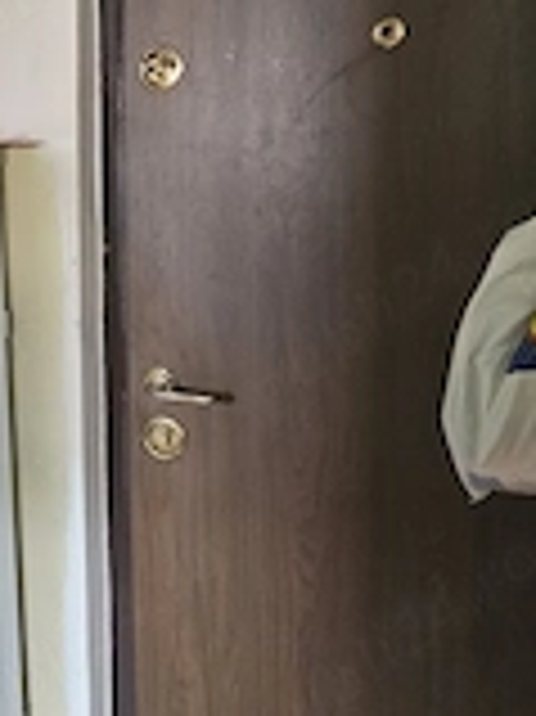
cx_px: -81
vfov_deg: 33.2
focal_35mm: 58
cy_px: 378
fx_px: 1199
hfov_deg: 23.4
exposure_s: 1/100
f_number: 1.8
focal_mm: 5.4
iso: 640
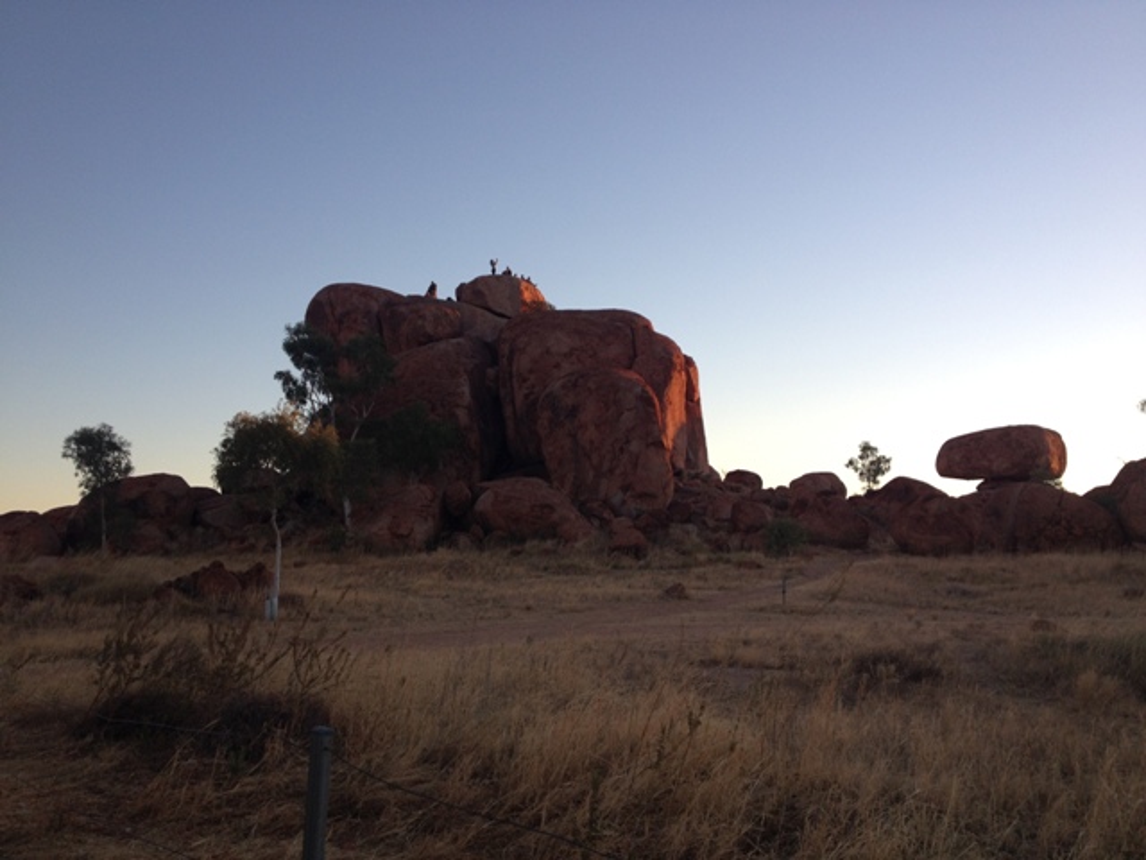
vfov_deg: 40.7
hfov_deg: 52.6
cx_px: 573
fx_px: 1159
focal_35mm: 35
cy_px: 430
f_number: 2.4
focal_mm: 4.28
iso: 50
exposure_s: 1/263
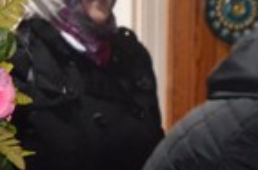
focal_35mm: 156
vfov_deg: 8.7
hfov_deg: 12.7
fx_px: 1115
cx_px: 356
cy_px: 157
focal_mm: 22
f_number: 3.8
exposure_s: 1/60
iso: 3200
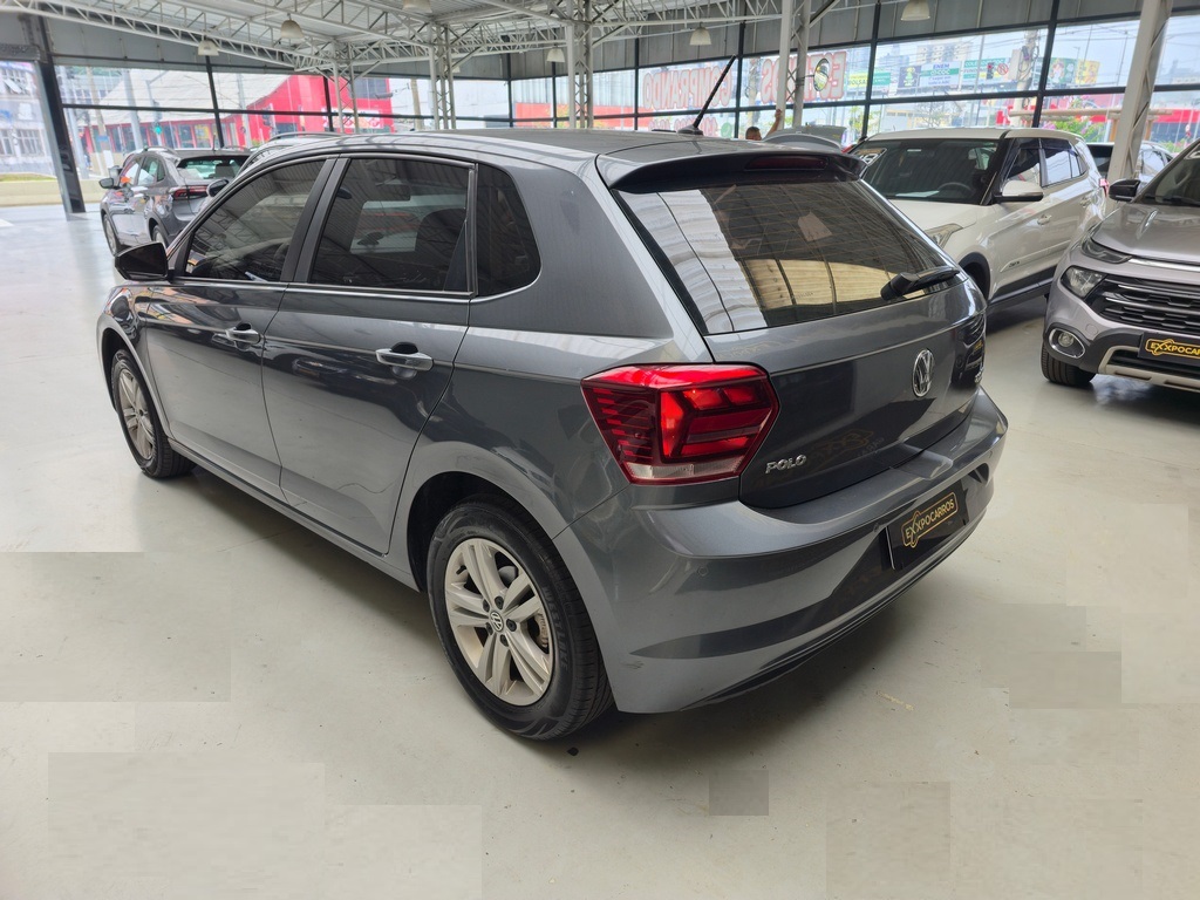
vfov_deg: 58.9
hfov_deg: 73.9
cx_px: 600
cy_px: 450
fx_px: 797
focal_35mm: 23
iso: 16
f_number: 1.7
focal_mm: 6.3
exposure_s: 1/60
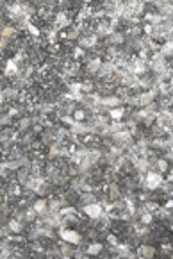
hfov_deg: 6.0
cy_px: -531
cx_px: 182
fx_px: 1632
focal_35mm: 227
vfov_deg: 7.8
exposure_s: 1/250
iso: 720
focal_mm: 24
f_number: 4
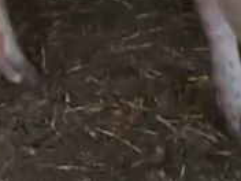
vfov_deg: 10.4
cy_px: -119
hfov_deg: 14.5
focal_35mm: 136
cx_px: 73
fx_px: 947
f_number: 1.8
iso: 250
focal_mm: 5.23
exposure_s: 1/25
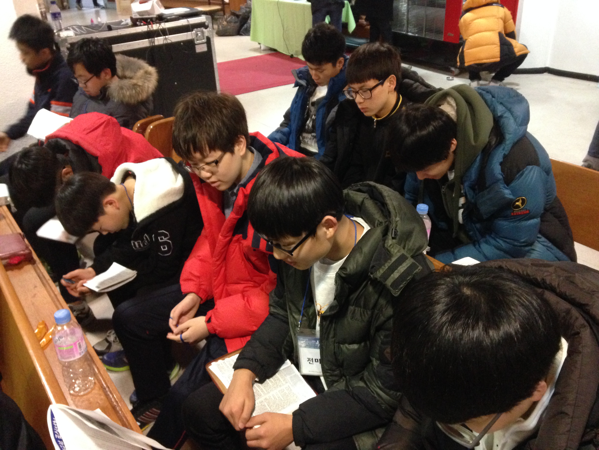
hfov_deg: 55.4
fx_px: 571
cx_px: 300
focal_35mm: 33
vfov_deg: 42.9
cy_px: 225
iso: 500
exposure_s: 1/15
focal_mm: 4.12
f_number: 2.4
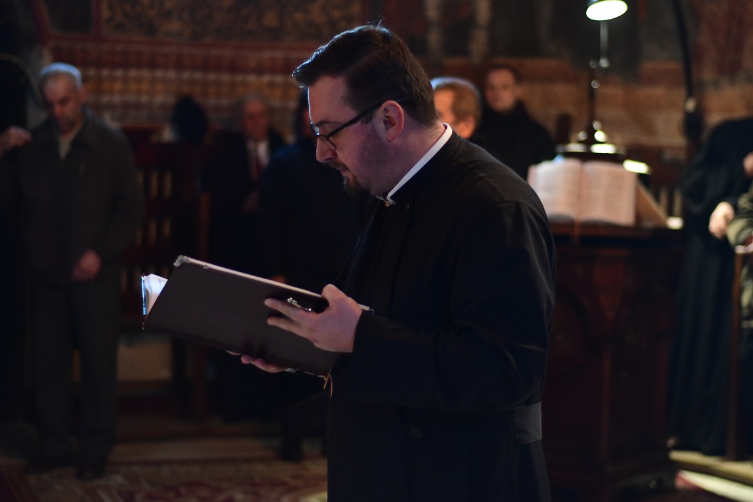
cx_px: 376
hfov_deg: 27.0
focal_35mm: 75
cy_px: 251
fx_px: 1569
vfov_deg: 18.2
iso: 2000
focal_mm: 50
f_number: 1.8
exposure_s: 1/100
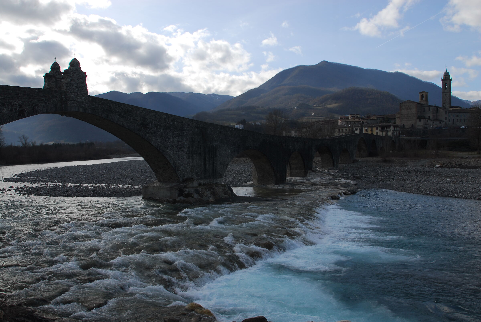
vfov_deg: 43.7
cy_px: 161
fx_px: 401
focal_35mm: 30
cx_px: 240
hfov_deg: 61.9
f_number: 7.1
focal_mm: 20
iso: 100
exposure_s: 1/200
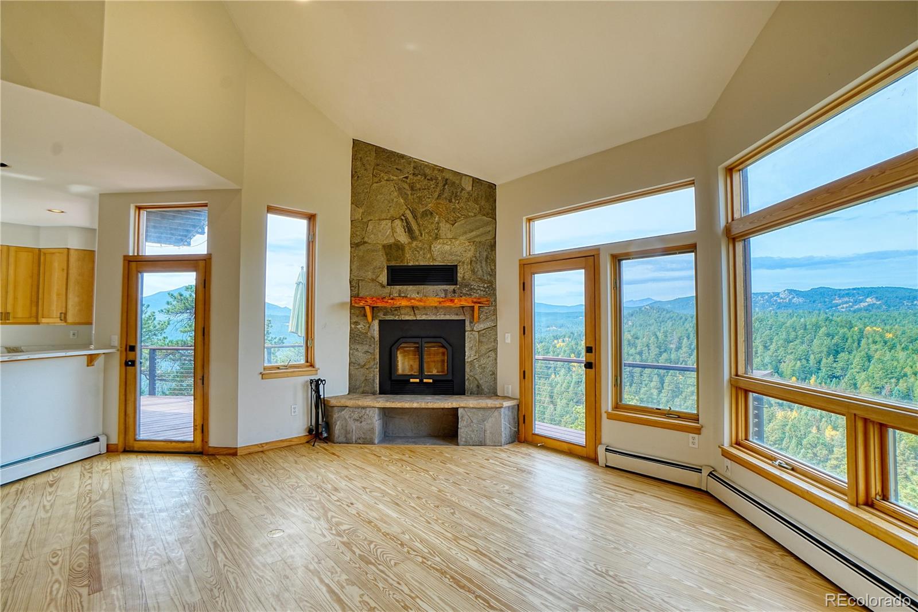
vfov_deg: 77.3
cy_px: 306
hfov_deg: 100.4
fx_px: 382
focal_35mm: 15
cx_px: 459
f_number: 10
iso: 125
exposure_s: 1/20
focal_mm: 10
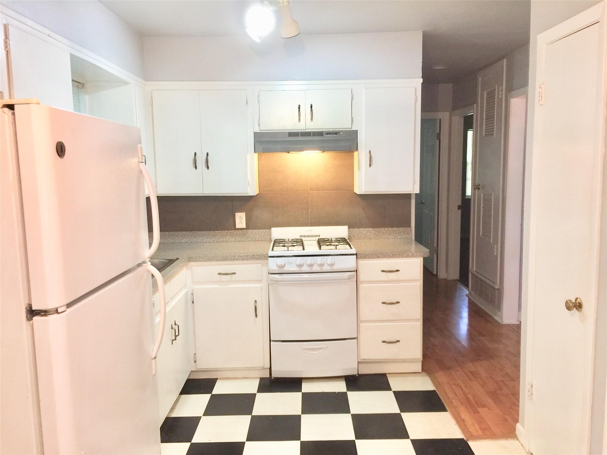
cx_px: 304
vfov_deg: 48.2
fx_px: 509
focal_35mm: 29
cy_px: 228
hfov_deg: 61.7
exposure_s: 1/15
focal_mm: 4.15
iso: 80
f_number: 2.2
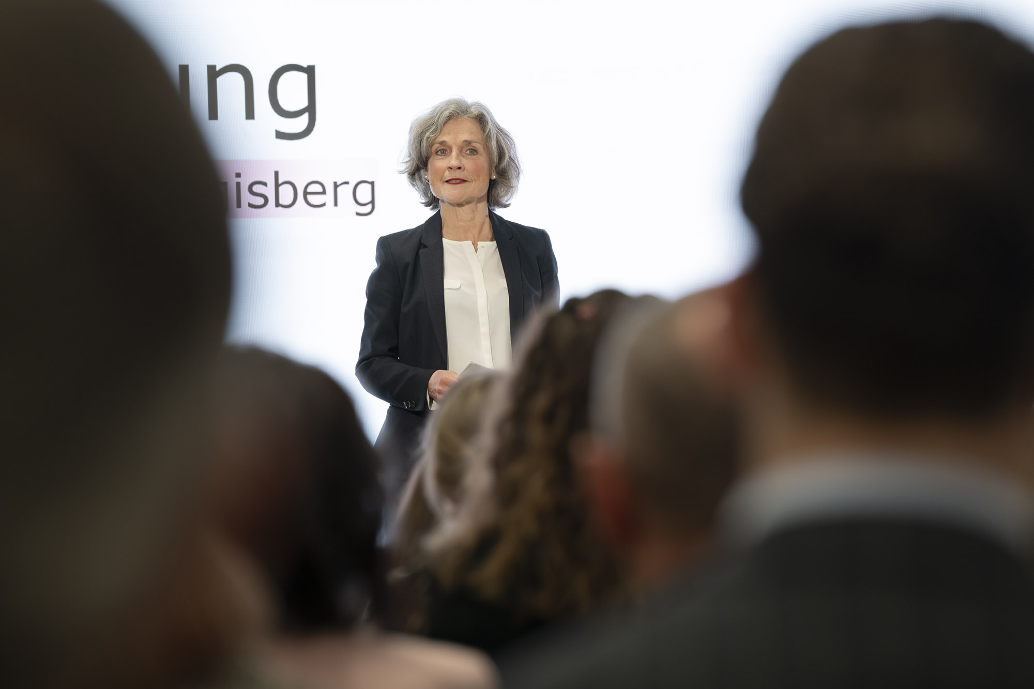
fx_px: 5744
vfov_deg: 6.9
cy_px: 344
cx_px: 517
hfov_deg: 10.3
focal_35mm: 200
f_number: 5.6
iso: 1000
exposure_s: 1/200
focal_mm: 200
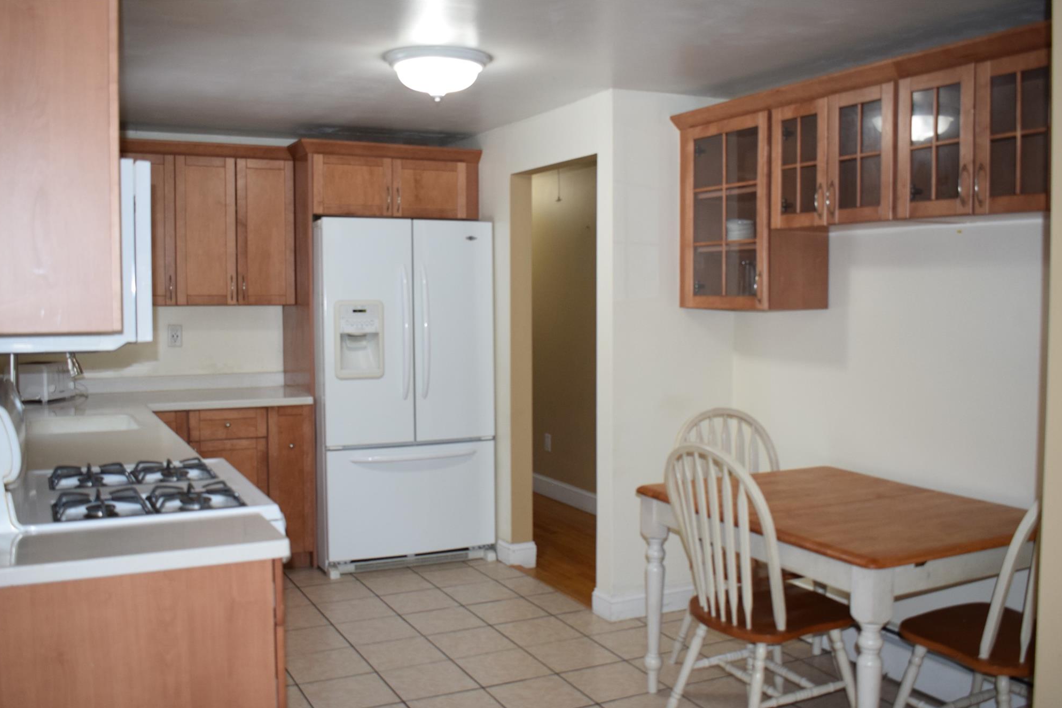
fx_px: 1003
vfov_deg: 38.9
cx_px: 523
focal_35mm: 34
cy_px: 364
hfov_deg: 55.8
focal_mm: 22
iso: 800
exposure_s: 1/100
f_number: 5
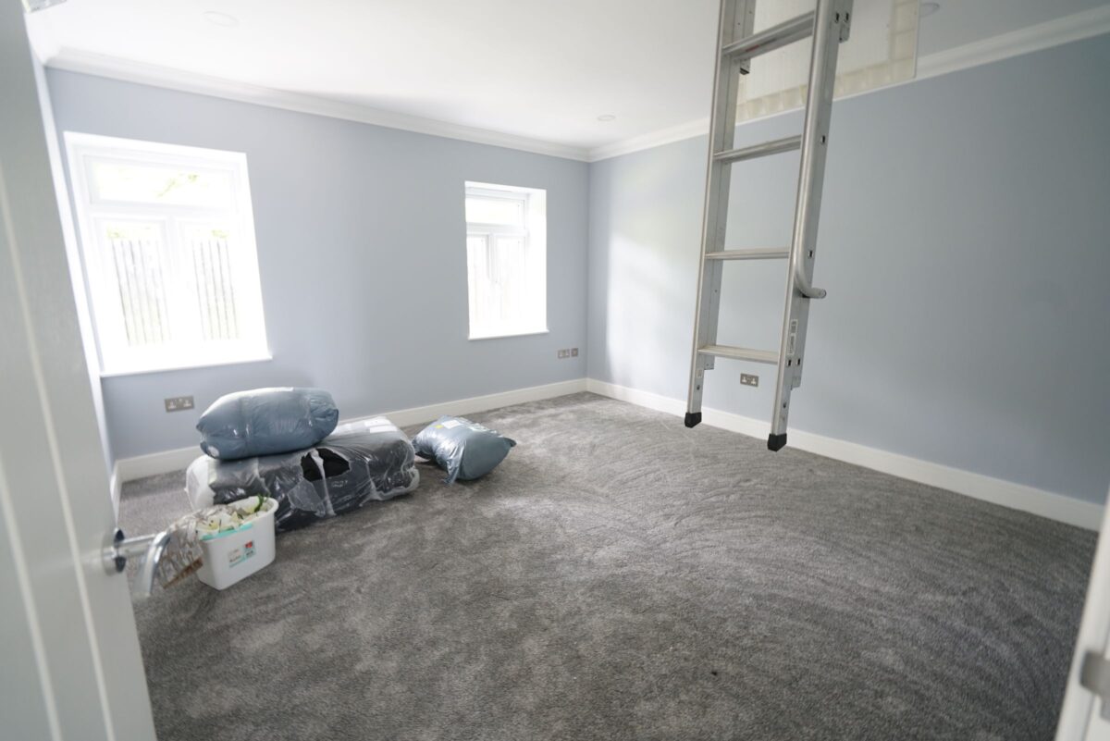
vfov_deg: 73.8
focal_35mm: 16
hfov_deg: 96.7
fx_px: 493
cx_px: 555
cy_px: 370
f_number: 4
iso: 400
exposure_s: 1/15
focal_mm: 16
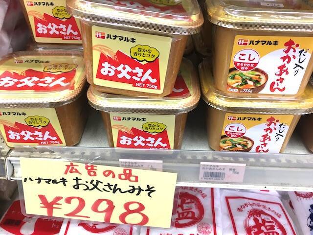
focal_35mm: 29
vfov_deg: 48.2
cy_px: 118
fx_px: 262
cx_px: 156
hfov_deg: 61.7
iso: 64
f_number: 2.2
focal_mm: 4.15
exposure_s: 1/30
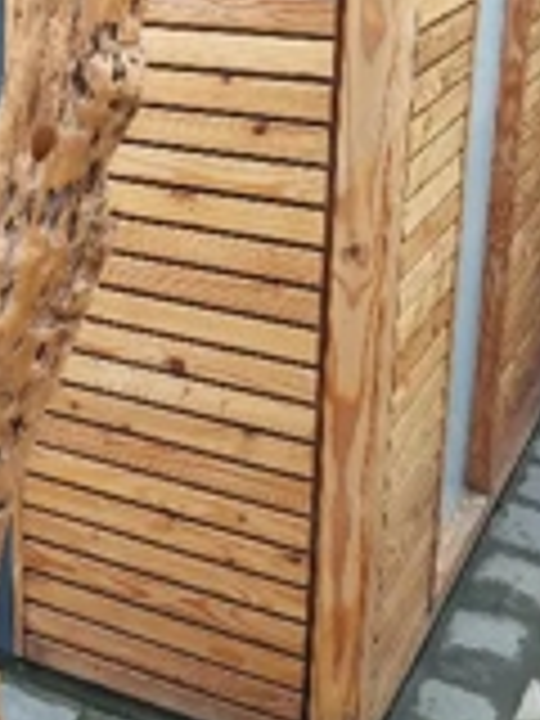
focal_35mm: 65
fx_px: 1352
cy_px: 122
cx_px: 50
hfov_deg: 22.0
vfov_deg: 29.0
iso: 32
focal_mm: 4
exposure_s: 1/50
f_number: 1.8
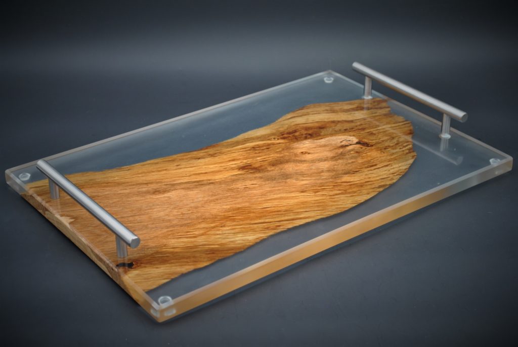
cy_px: 174
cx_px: 259
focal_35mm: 69
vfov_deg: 19.8
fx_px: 994
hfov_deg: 29.2
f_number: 5.3
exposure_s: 1/80
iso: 200
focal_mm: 46
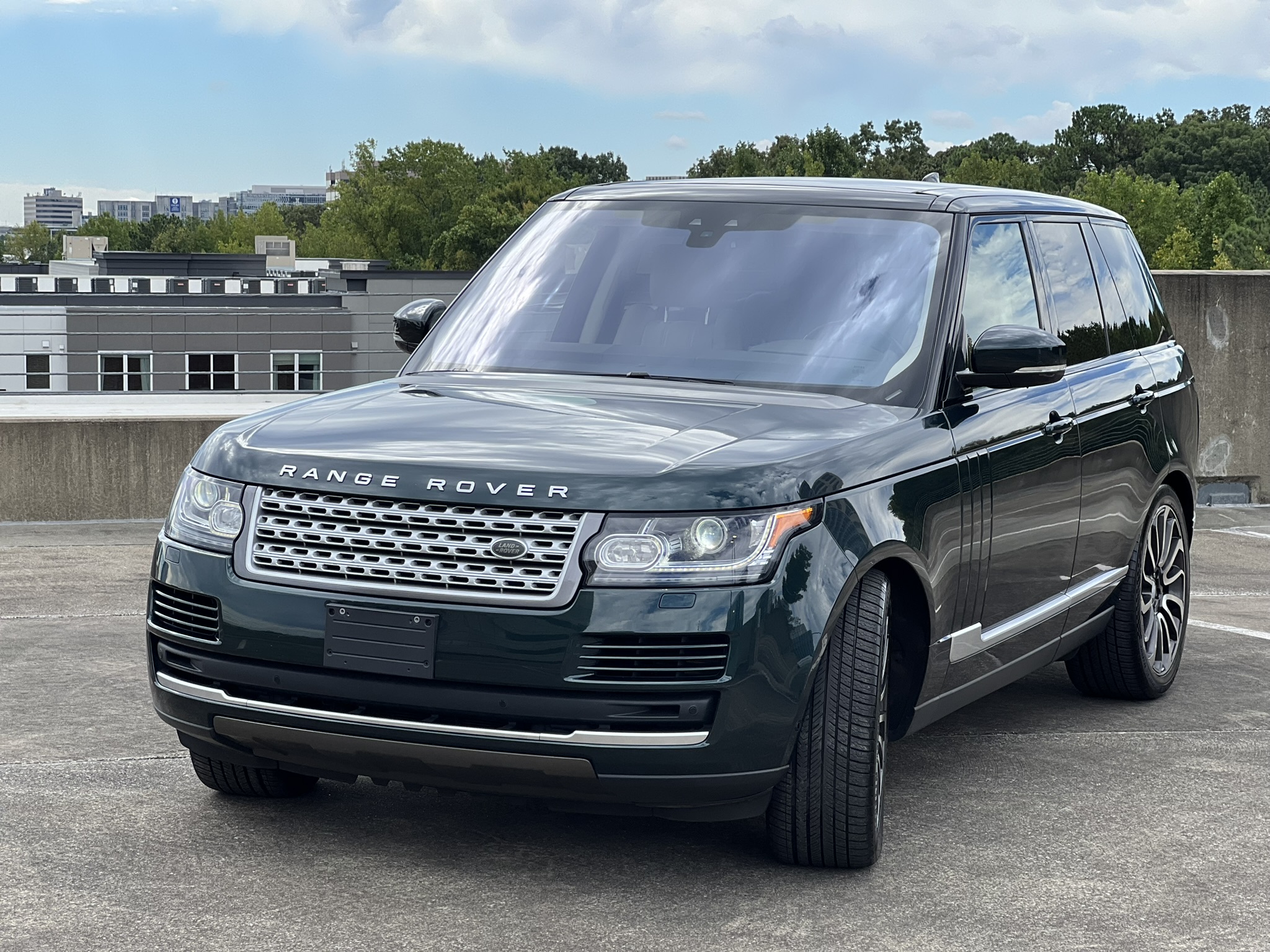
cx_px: 635
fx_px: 2825
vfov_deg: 19.1
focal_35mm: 77
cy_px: 476
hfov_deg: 25.3
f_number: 2.8
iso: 32
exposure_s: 1/334
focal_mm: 9
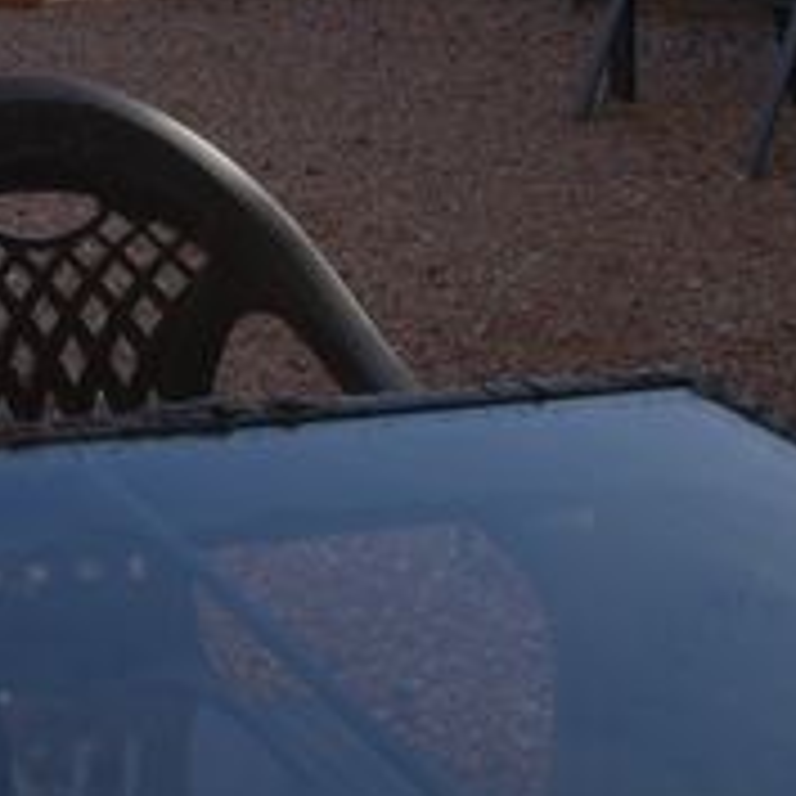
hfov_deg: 19.3
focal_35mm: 68
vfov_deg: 21.0
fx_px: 1769
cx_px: -627
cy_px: -434
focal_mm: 10
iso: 100
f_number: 8
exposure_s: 1/320
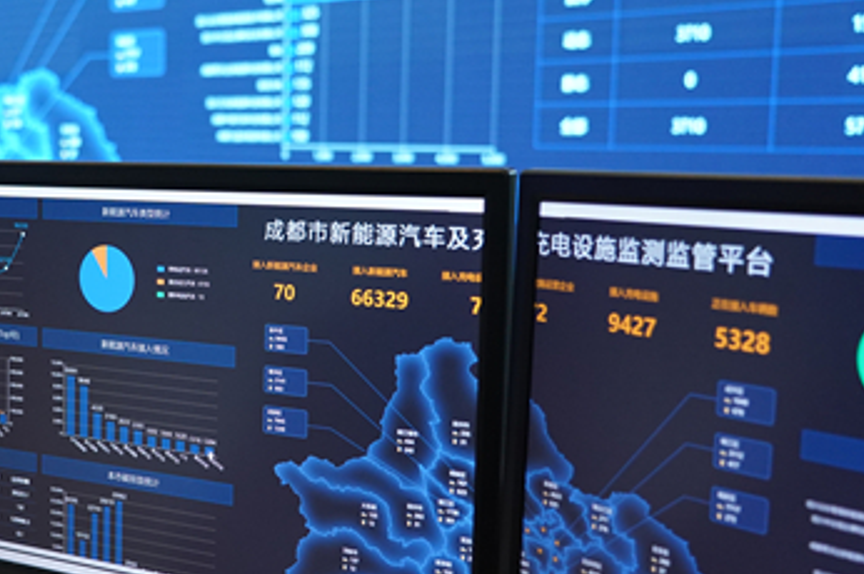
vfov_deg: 23.3
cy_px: 293
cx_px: 145
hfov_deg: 33.3
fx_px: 1391
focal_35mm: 58
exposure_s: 1/160
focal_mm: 34
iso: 2500
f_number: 4
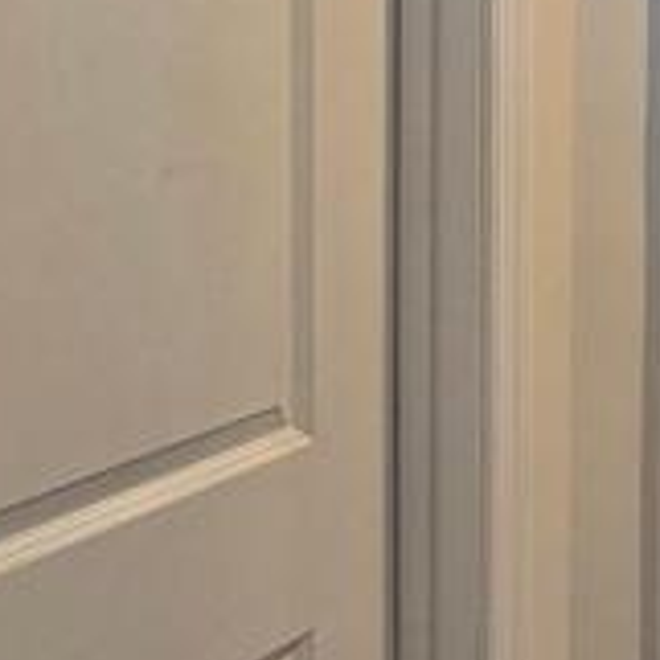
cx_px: 1209
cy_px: 53
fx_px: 1661
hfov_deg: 17.8
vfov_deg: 21.9
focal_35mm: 77
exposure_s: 1/60
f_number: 2.2
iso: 100
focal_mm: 2.2
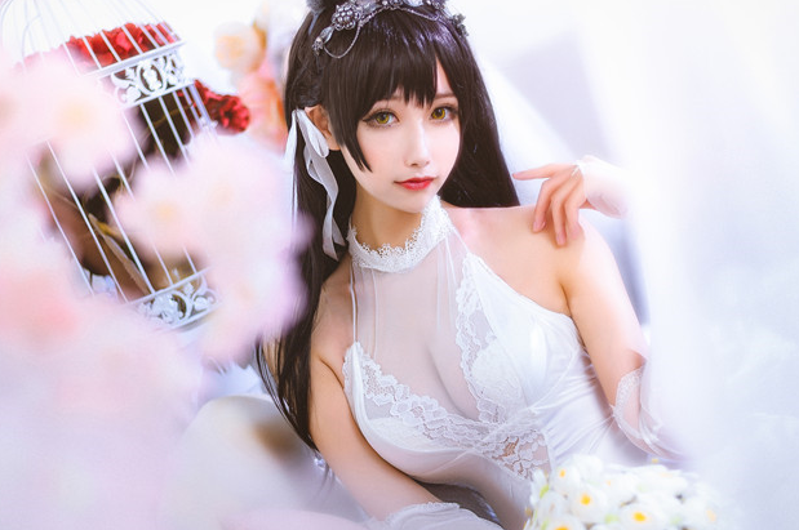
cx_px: 401
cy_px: 277
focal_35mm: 63
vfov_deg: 21.5
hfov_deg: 31.9
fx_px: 1396
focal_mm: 50
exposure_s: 1/125
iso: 250
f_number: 2
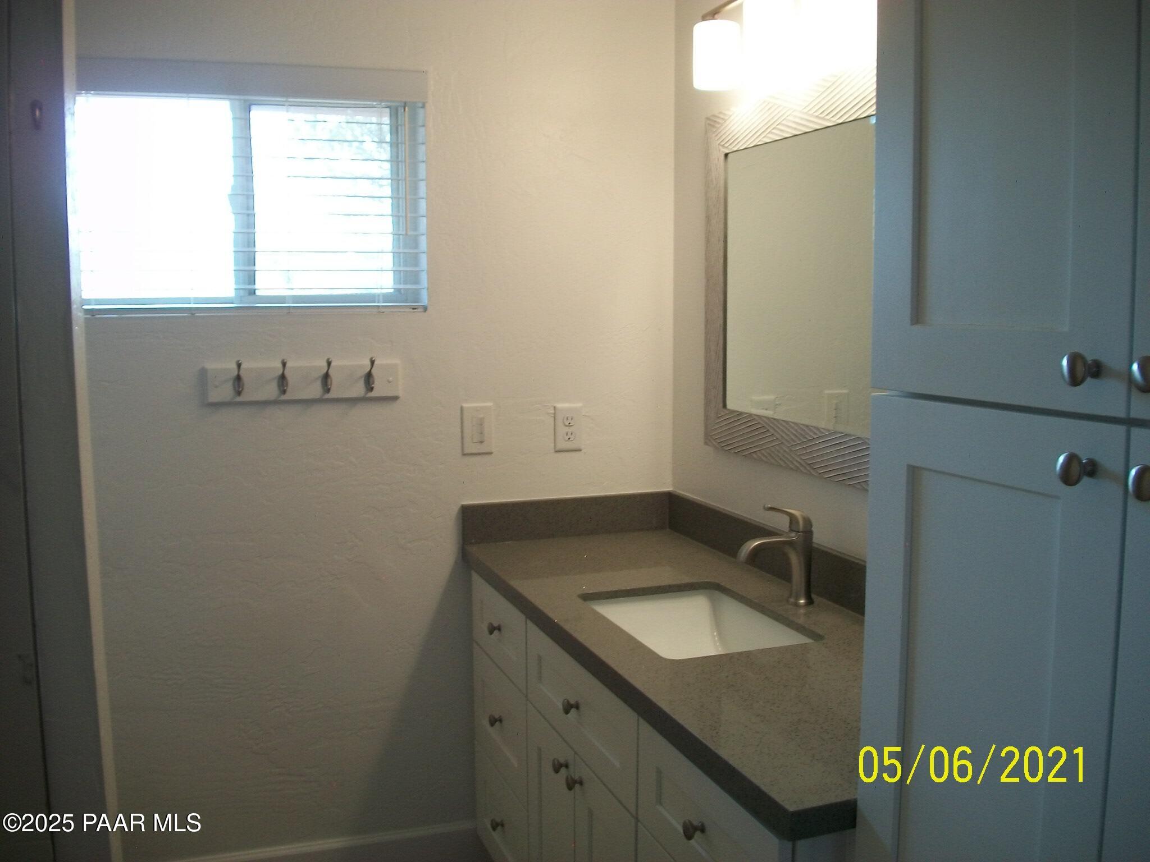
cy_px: 431
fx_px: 1063
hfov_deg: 56.8
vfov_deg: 44.2
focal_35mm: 32
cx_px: 575
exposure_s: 1/40
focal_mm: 5.7
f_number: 2.9
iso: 80
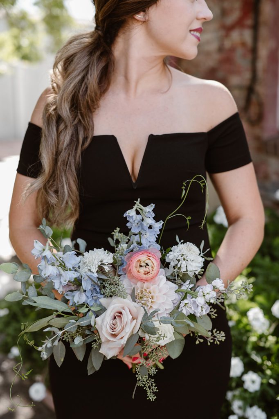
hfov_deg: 27.0
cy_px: 210
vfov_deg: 39.6
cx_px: 140
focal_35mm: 50
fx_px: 582
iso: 125
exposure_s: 1/125
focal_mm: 50
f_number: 2.8
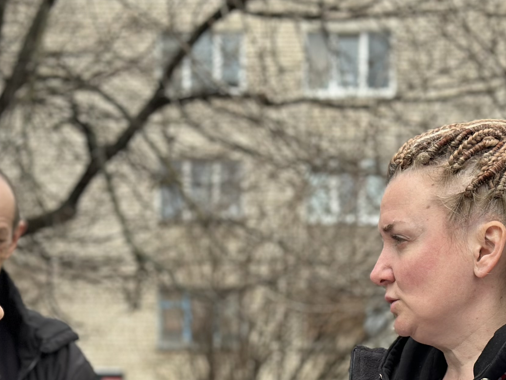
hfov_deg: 17.0
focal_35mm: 116
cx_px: 195
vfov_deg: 12.5
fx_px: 1696
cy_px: 433
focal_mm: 6.86
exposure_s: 1/850
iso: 80
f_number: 1.78
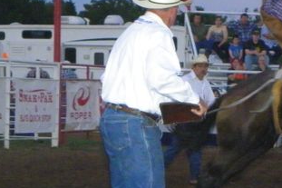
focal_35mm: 241
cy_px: 123
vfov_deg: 5.7
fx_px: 1887
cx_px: 228
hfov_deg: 8.5
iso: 400
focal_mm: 16
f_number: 4
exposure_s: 1/200
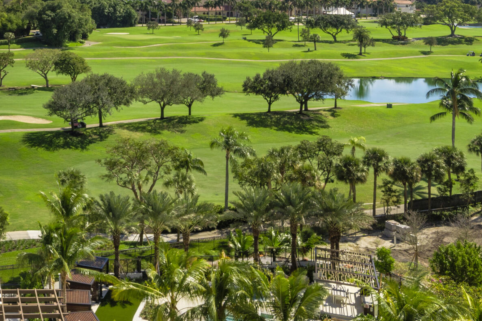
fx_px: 709
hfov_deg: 33.8
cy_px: -26
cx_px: -14
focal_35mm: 53
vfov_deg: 24.0
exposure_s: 1/1000
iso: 200
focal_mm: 21
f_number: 9
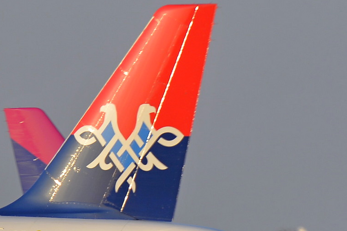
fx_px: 8151
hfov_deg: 2.4
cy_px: 207
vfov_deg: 1.6
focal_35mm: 846
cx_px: 200
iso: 220
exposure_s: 1/500
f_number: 7.1
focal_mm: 400
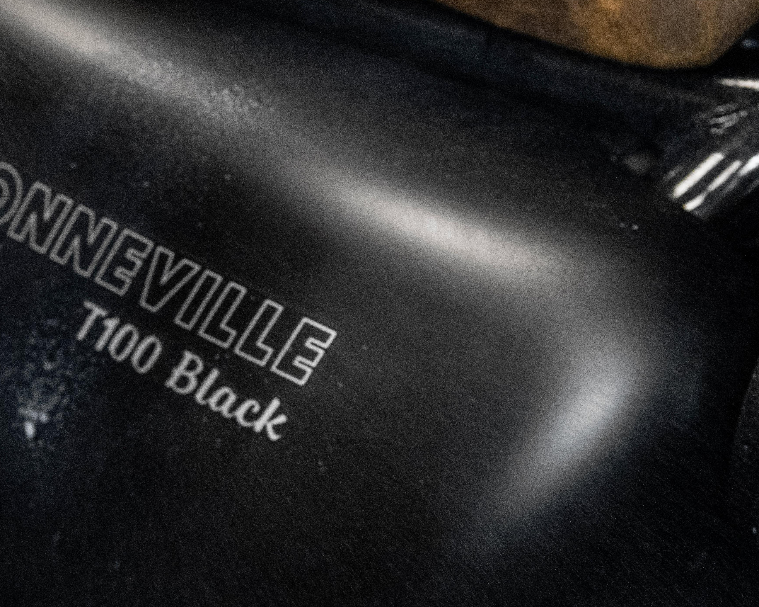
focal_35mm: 220
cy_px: 265
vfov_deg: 7.0
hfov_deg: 8.8
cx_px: 151
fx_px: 4942
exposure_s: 1/125
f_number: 6.3
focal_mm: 102
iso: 2500
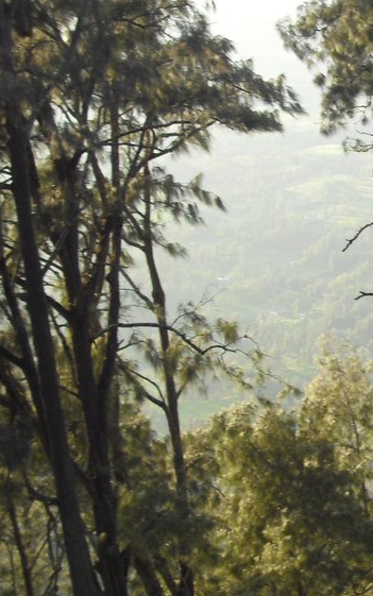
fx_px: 1446
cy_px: 377
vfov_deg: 23.2
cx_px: 514
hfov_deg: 14.0
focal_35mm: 89
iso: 100
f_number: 3.1
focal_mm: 7.6
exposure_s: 1/60
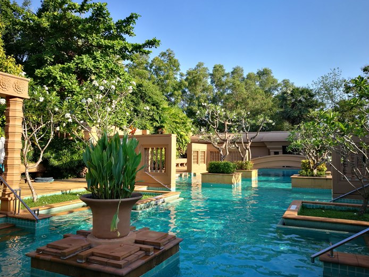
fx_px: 299
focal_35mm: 28
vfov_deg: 49.8
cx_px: 183
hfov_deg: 63.4
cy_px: 137
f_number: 2.2
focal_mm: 4.5
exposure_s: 1/400
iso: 50
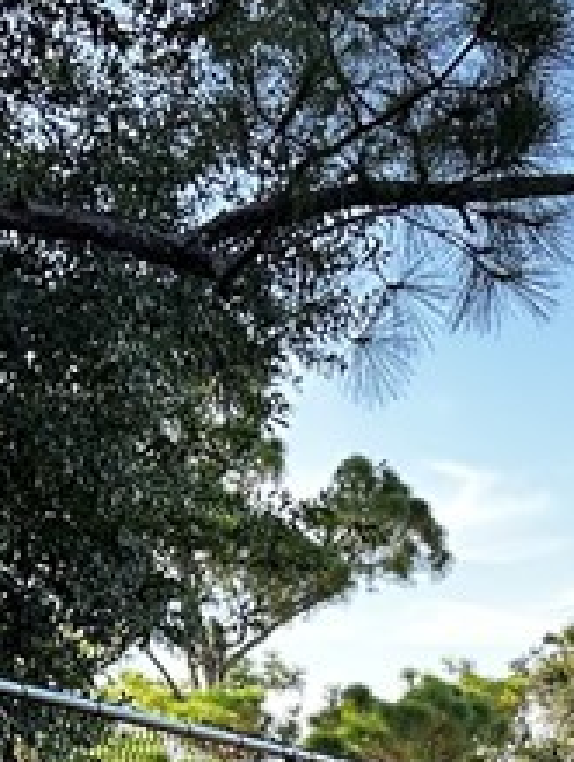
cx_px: 828
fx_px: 2469
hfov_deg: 12.7
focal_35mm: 112
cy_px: 1239
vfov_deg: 15.7
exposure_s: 1/836
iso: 80
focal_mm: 6.86
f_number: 1.78
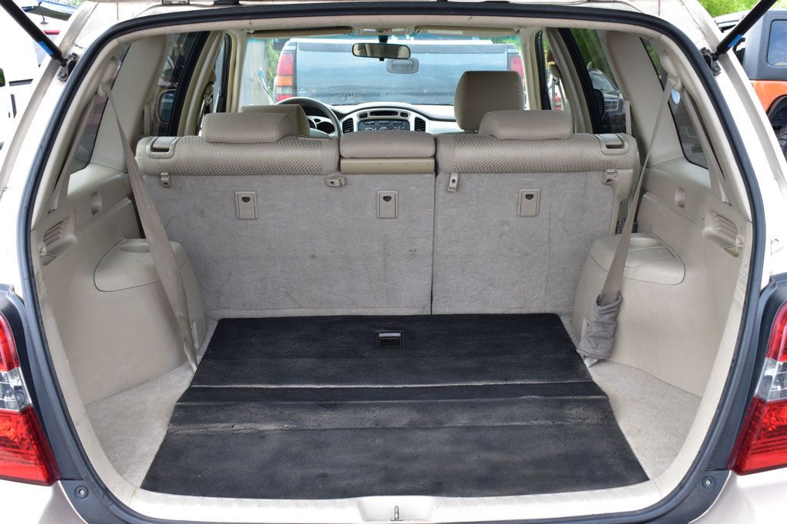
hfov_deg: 46.4
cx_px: 394
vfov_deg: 31.9
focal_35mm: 42
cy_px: 262
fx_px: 918
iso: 400
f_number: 9
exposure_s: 1/100
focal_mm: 28
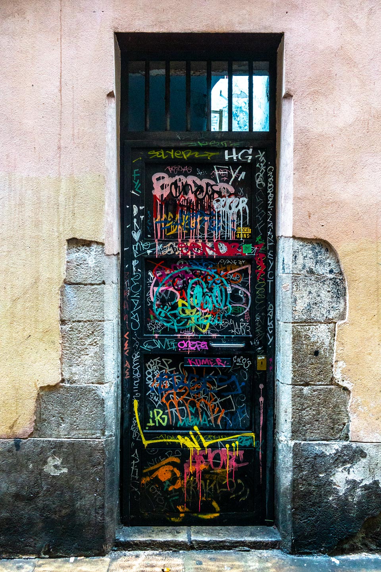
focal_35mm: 30
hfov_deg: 43.6
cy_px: 286
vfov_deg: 61.9
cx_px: 190
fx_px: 476
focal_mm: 11
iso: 1600
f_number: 4
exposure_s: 1/50
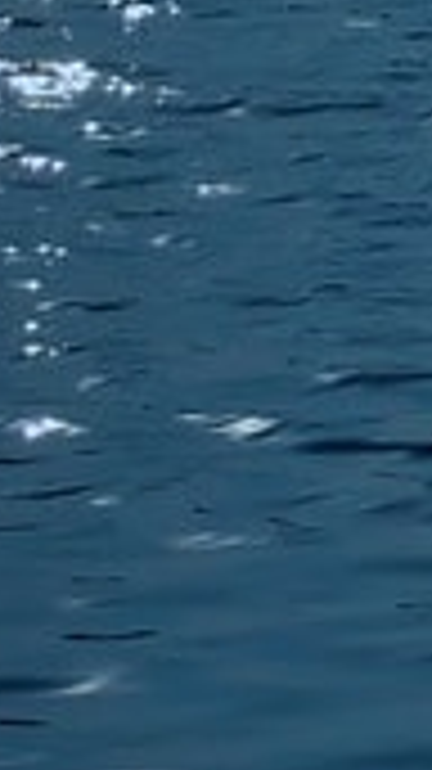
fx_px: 6322
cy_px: 1538
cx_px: -504
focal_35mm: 310
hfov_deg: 3.9
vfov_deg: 6.7
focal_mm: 6.6
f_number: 2.8
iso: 20
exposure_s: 1/6024
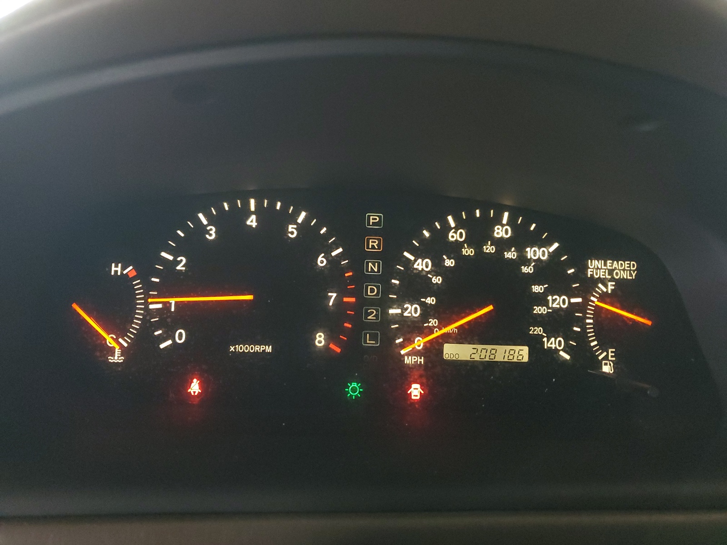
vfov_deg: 53.1
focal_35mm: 26
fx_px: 546
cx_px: 364
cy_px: 272
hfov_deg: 67.3
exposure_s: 1/60.2
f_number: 1.5
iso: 305
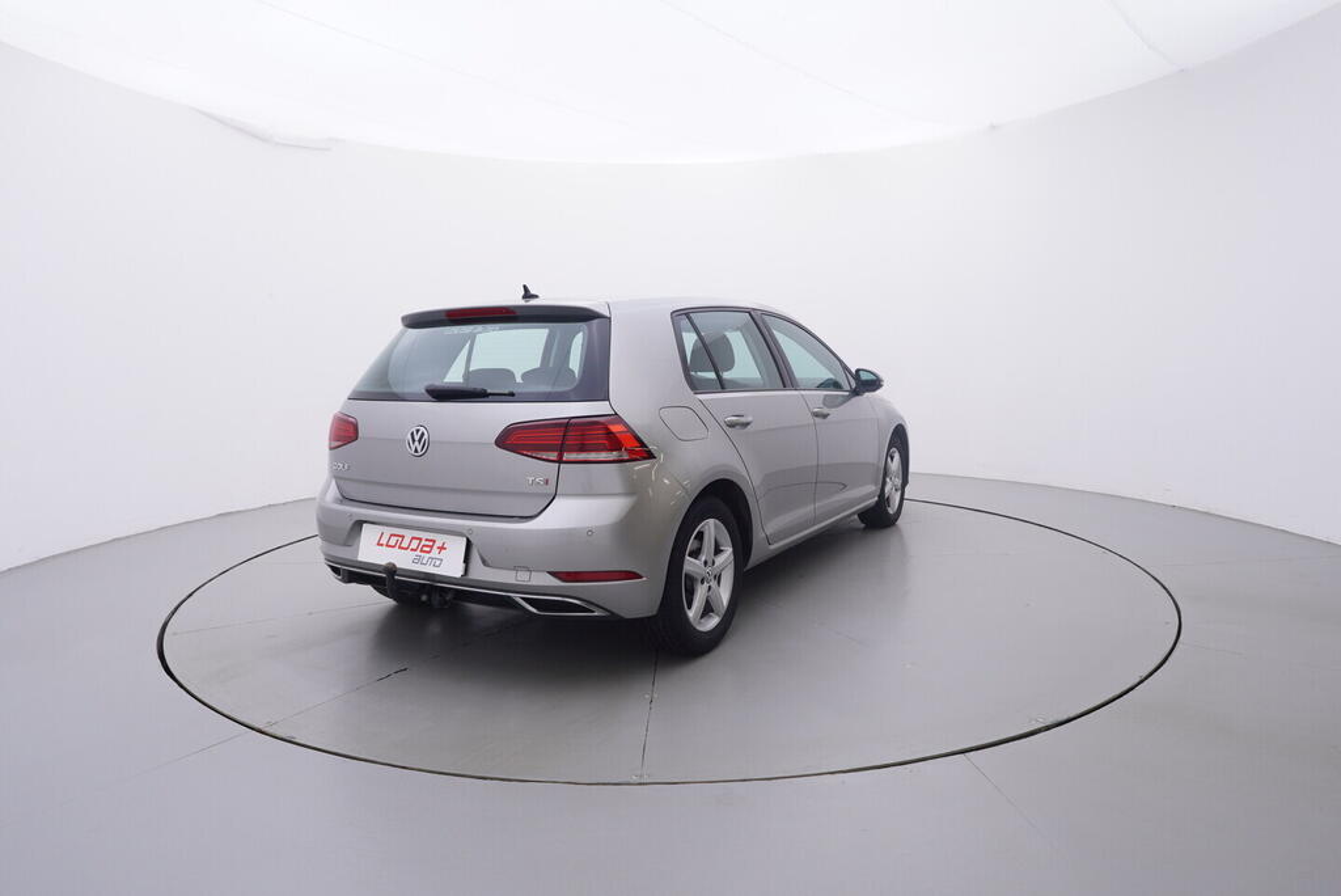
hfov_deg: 77.3
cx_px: 670
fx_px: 839
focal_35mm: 22
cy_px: 448
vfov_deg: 56.2
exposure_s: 1/80
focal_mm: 15
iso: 200
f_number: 5
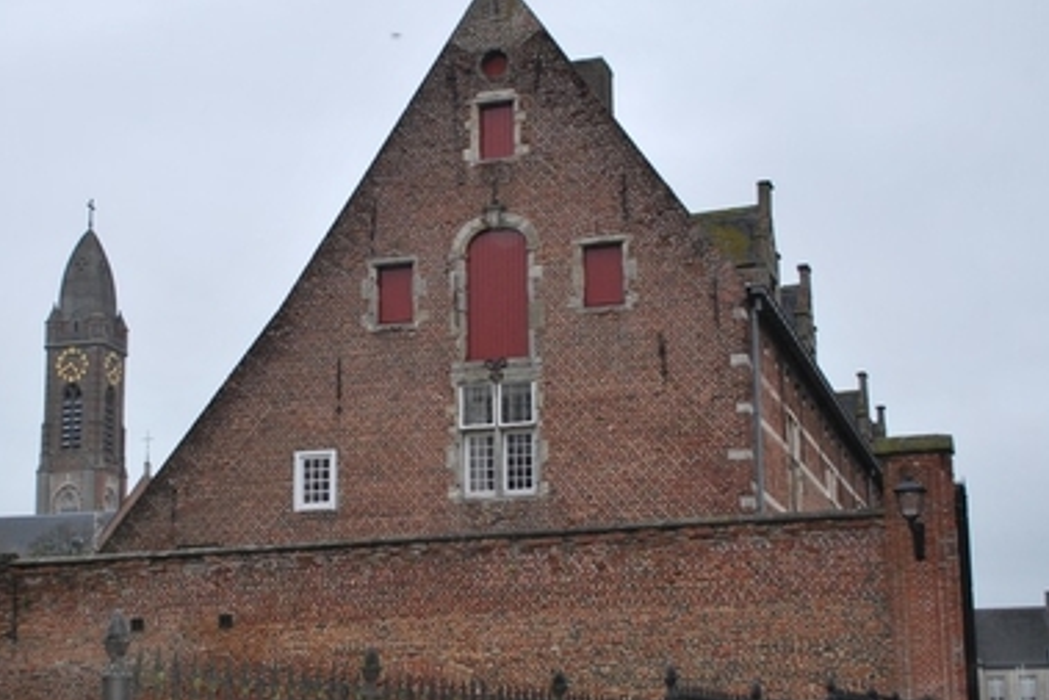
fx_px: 1661
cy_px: 369
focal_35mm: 57
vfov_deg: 23.8
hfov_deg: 34.9
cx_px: 421
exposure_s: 1/60
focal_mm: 24
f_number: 4.2
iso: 400
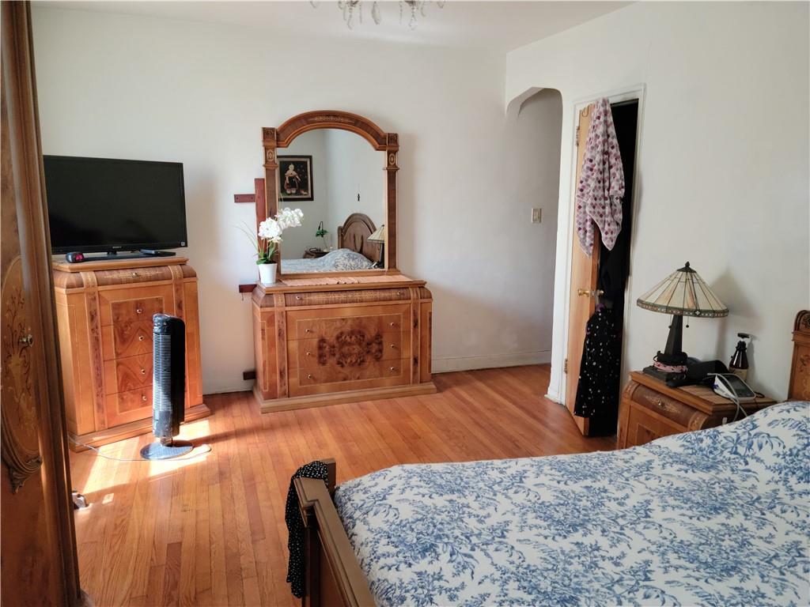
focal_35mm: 28
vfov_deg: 49.7
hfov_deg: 63.4
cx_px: 405
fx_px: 655
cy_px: 304
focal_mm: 5.9
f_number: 2
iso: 320
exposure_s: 1/40
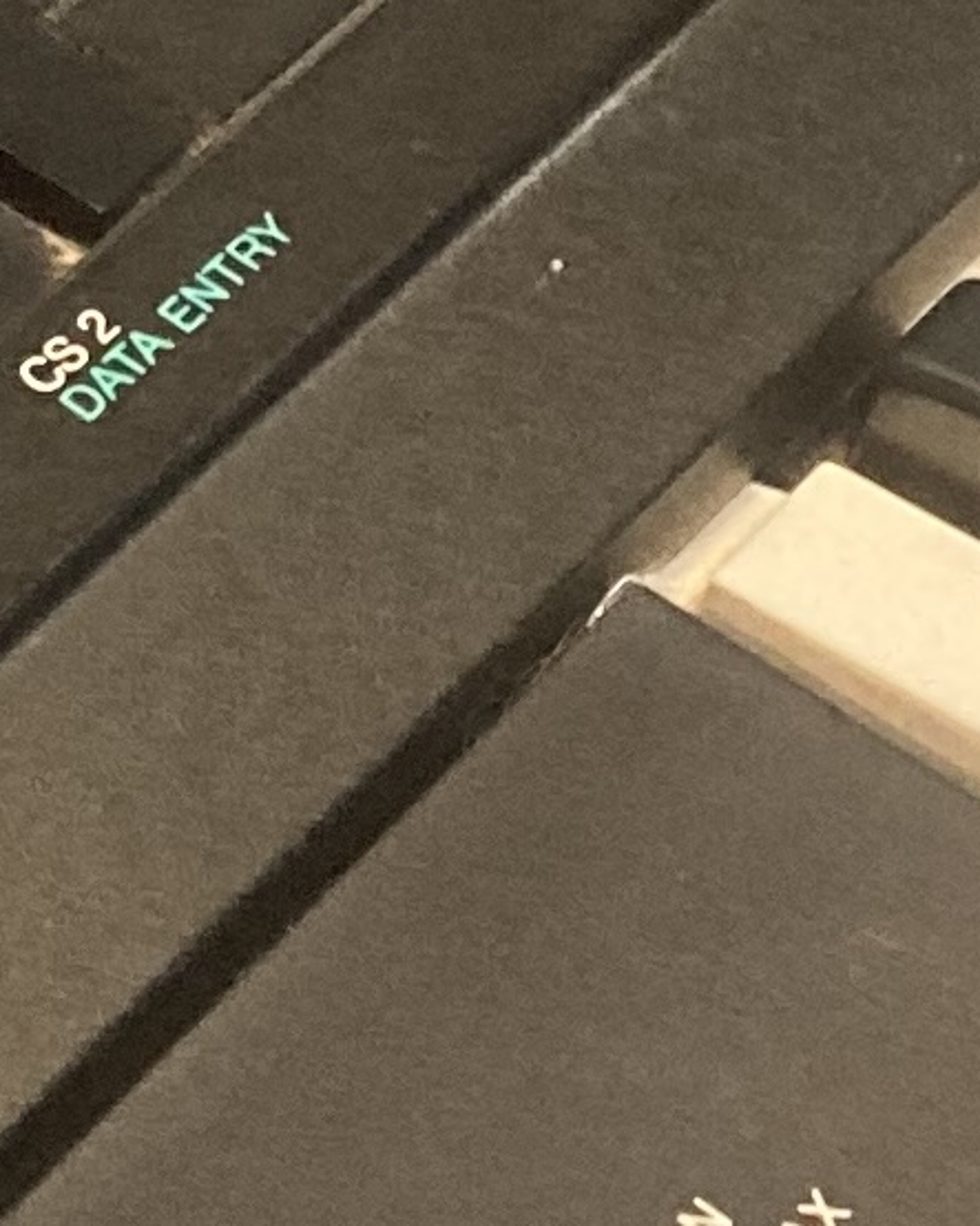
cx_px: 73
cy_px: 281
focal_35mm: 199
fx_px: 7217
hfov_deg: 7.7
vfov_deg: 9.7
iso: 400
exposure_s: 1/33
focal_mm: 3.99
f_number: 1.8
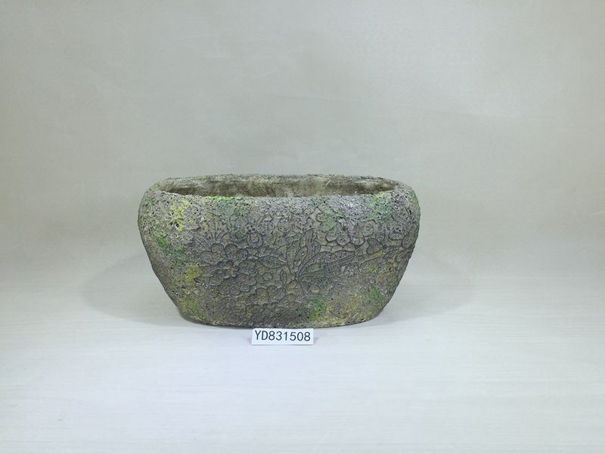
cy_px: 227
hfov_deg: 61.7
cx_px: 302
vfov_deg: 48.2
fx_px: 507
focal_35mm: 29
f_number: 2.2
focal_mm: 4.15
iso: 32
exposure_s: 1/395
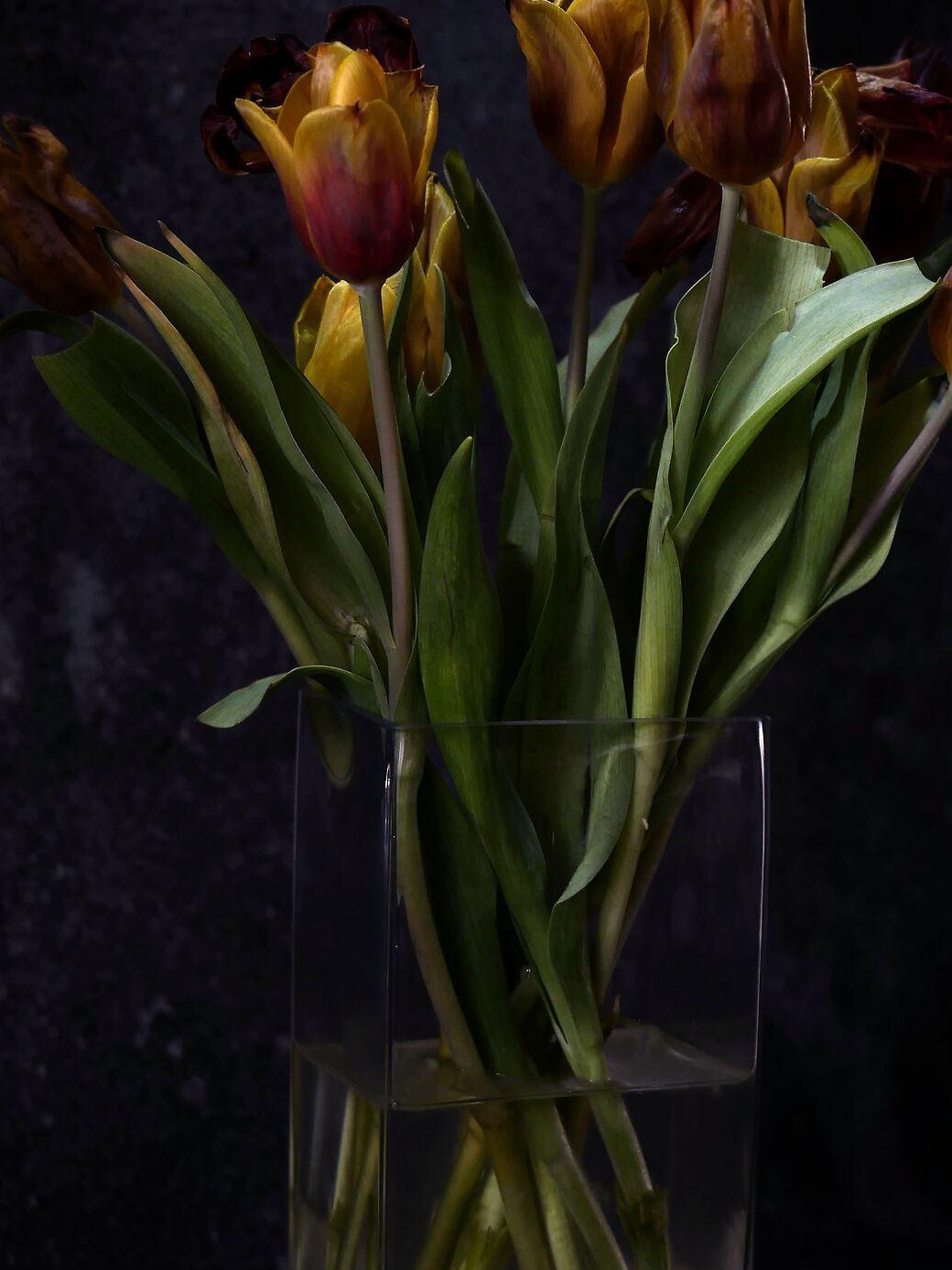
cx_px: 503
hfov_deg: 16.4
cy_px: 805
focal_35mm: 90
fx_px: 3301
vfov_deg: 21.7
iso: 200
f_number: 2.8
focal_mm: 26
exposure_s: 1/6
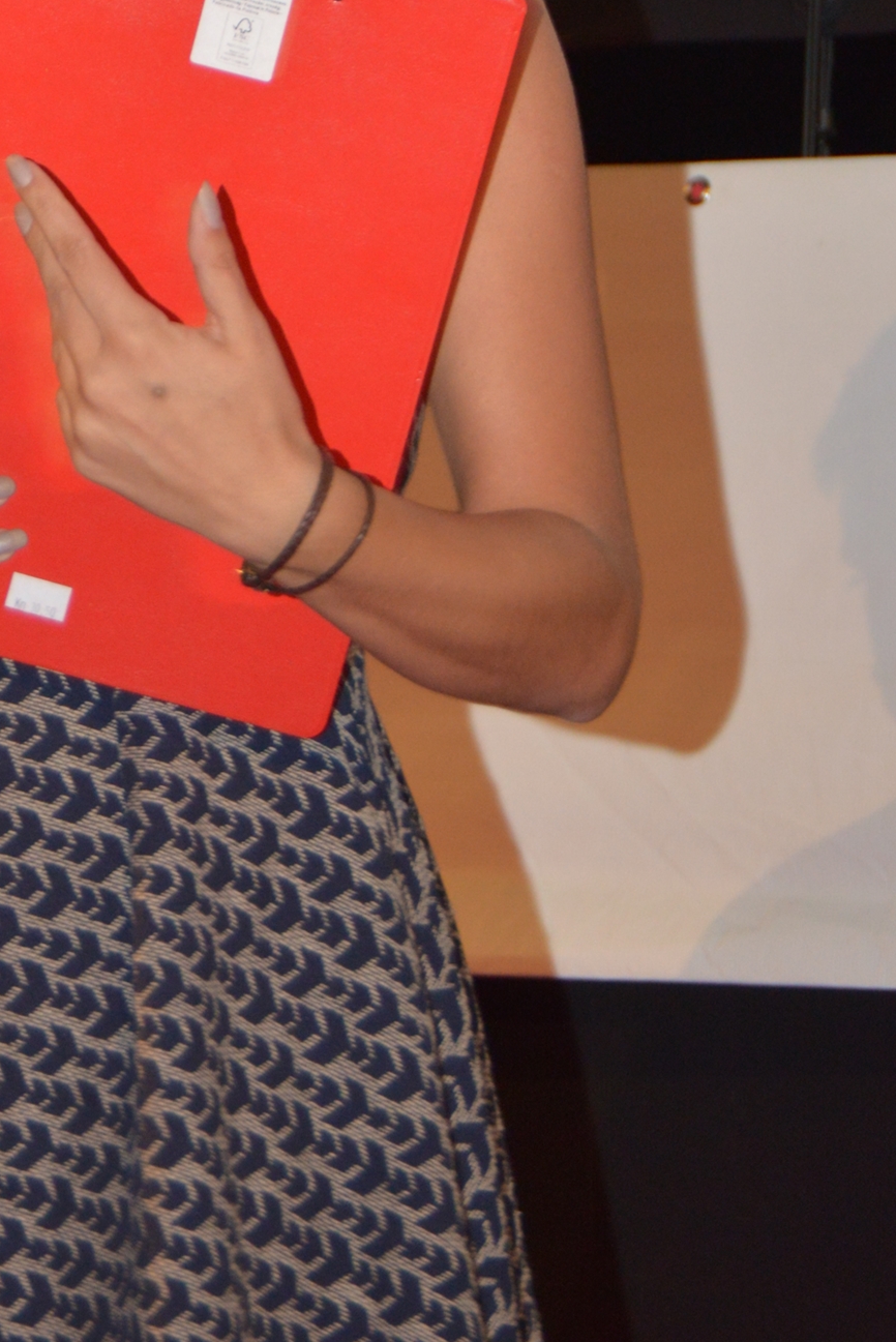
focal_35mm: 259
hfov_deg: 5.3
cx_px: -6
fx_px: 9658
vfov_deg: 7.9
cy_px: 409
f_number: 6.3
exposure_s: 1/80
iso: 2000
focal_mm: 120
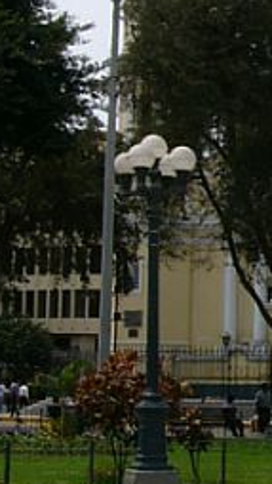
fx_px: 1461
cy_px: 178
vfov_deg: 18.7
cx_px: 469
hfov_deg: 10.1
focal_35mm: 114
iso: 50
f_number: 5.6
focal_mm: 6
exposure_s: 1/400
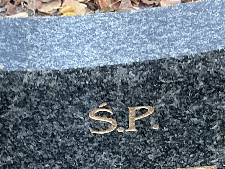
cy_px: 238
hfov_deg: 15.9
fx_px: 806
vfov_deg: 11.5
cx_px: 143
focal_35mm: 124
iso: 40
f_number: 1.8
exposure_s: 1/60
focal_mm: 3
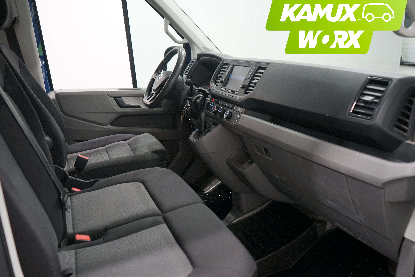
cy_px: 132
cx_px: 199
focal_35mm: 31
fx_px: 357
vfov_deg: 42.3
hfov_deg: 60.3
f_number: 4.5
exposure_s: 1/20
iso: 800
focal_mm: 28
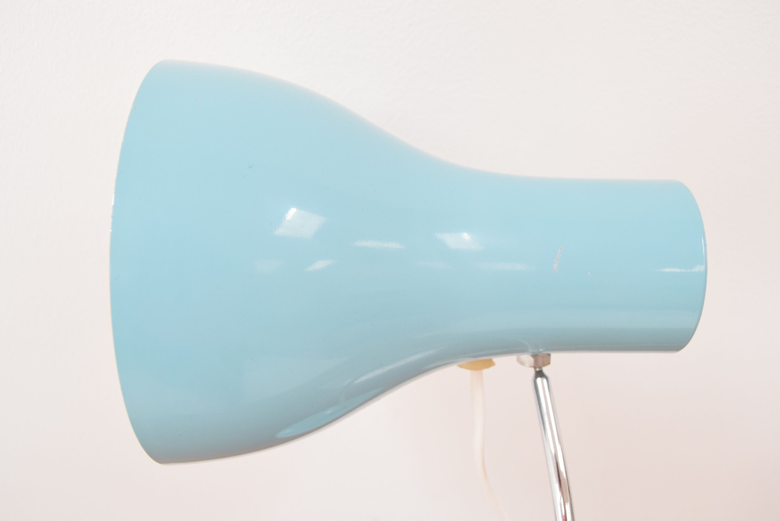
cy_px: 260
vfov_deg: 36.9
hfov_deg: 53.1
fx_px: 781
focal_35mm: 36
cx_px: 390
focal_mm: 24
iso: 1600
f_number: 5.6
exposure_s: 1/125
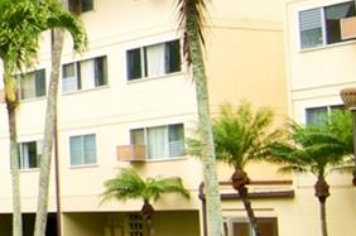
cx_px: -212
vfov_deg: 11.4
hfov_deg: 15.6
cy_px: 37
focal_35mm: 119
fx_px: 1175
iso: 200
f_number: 10
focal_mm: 14
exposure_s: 1/125
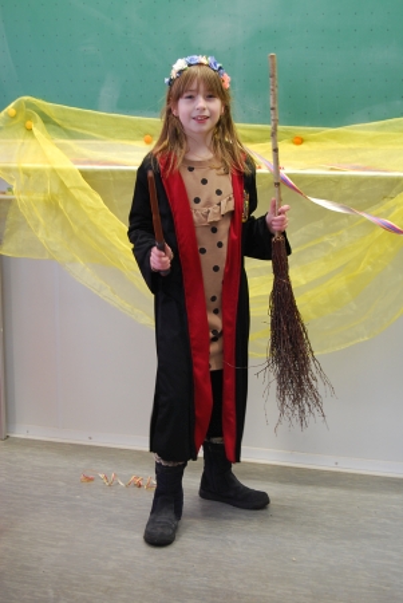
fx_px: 1131
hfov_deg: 20.2
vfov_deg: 29.8
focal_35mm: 68
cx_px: 202
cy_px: 302
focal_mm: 45
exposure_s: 1/25
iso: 400
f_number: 5.3
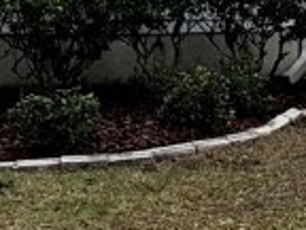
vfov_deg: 8.5
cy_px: -85
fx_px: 1512
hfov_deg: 10.4
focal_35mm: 171
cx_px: 661
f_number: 1.78
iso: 100
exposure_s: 1/4950
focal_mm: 6.86
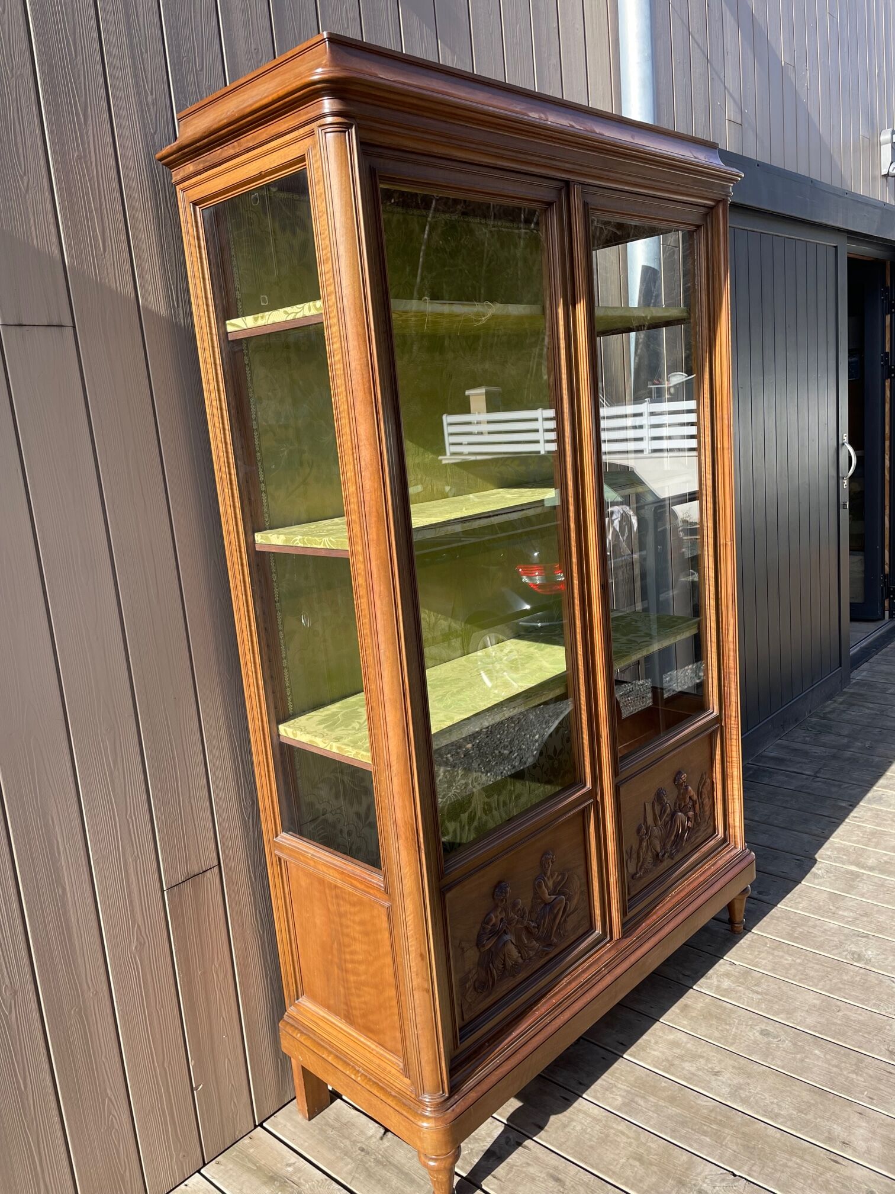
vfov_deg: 67.3
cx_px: 448
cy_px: 597
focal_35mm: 26
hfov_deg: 53.1
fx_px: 896
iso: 32
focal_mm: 4.2
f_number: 1.6
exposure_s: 1/868
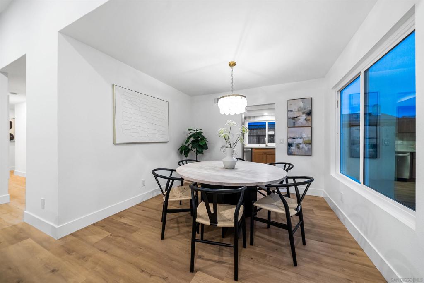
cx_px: 212
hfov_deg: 112.6
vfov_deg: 90.1
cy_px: 142
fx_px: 141
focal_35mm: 12
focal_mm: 12
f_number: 6.3
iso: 250
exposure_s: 1/50
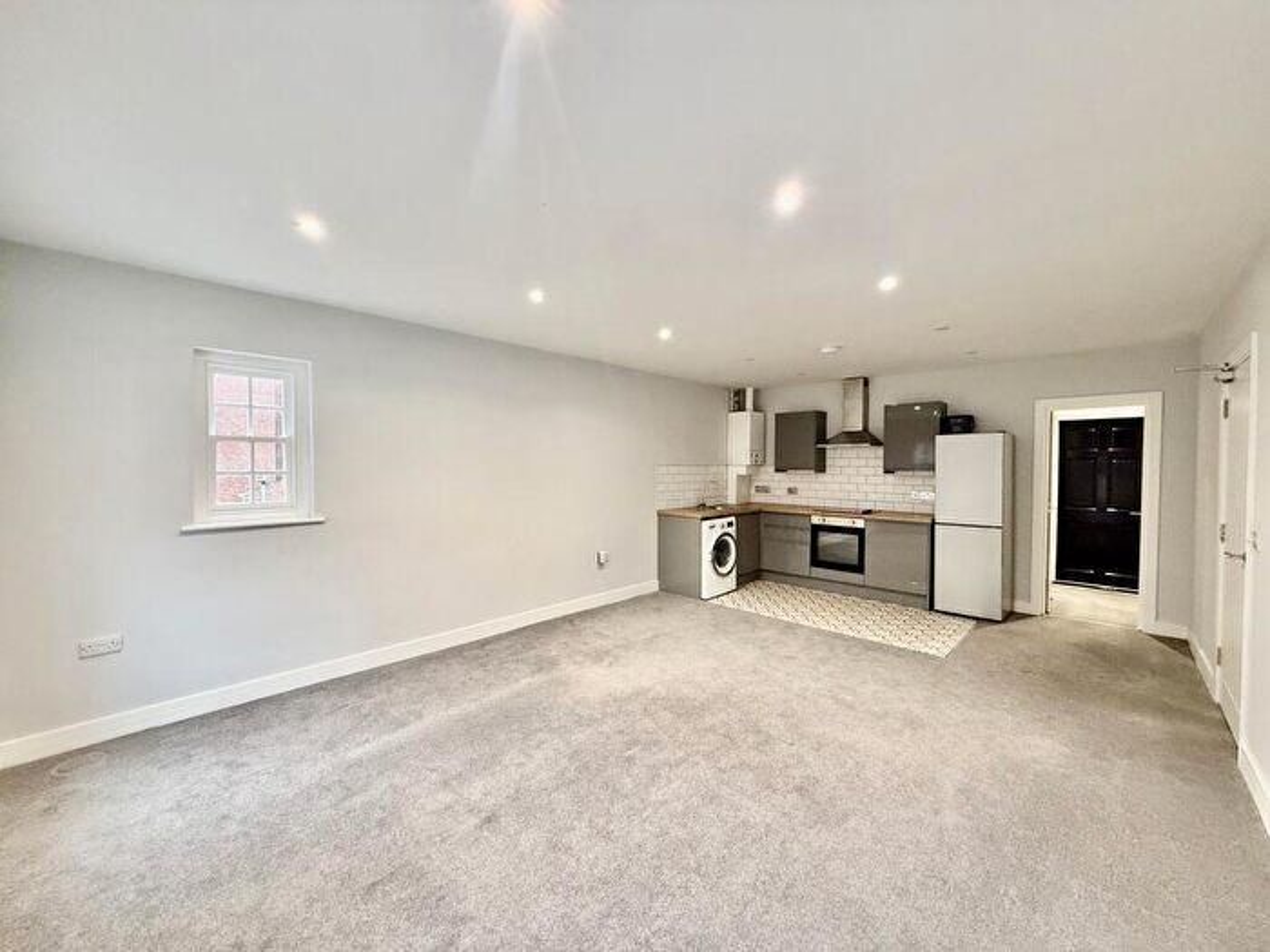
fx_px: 514
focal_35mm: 14
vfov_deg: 85.7
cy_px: 476
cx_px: 635
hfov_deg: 102.1
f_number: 2.2
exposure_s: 1/50
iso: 400
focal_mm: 2.22
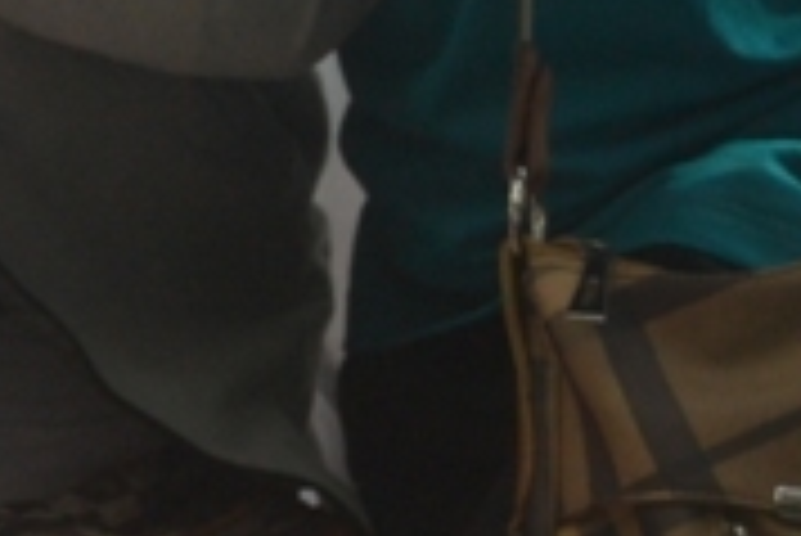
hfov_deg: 6.2
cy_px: 203
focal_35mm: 311
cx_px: -1426
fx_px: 6925
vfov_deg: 4.4
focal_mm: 32
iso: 180
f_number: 5.6
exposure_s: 1/250
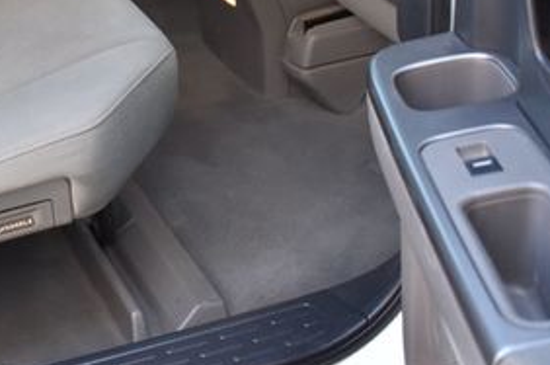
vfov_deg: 17.7
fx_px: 1144
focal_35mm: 75
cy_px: 10
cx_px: 49
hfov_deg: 26.1
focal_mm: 22
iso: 400
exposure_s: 1/60
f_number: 4
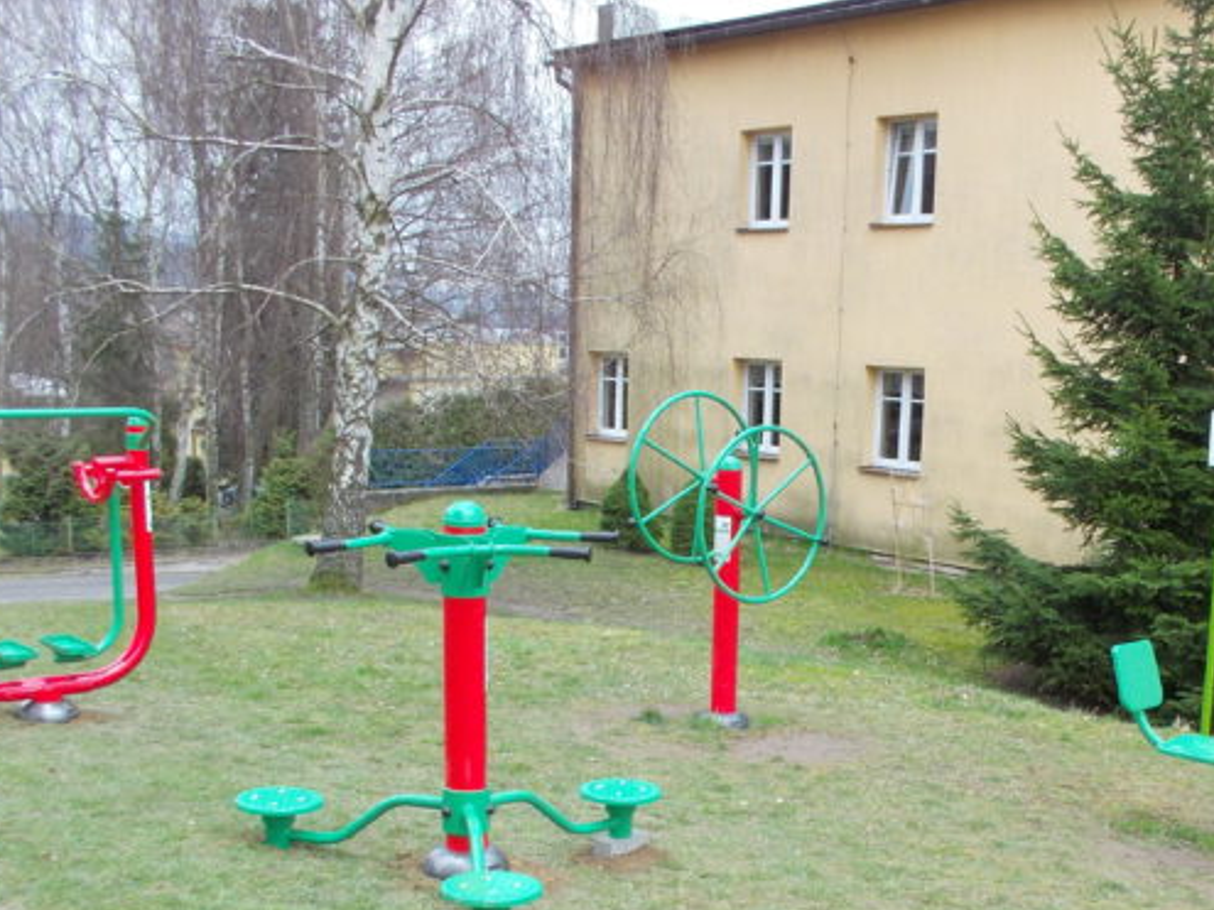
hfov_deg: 41.7
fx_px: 1578
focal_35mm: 45
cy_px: 684
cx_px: 787
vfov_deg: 31.6
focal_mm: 4.1
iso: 80
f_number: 3.3
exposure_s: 1/60
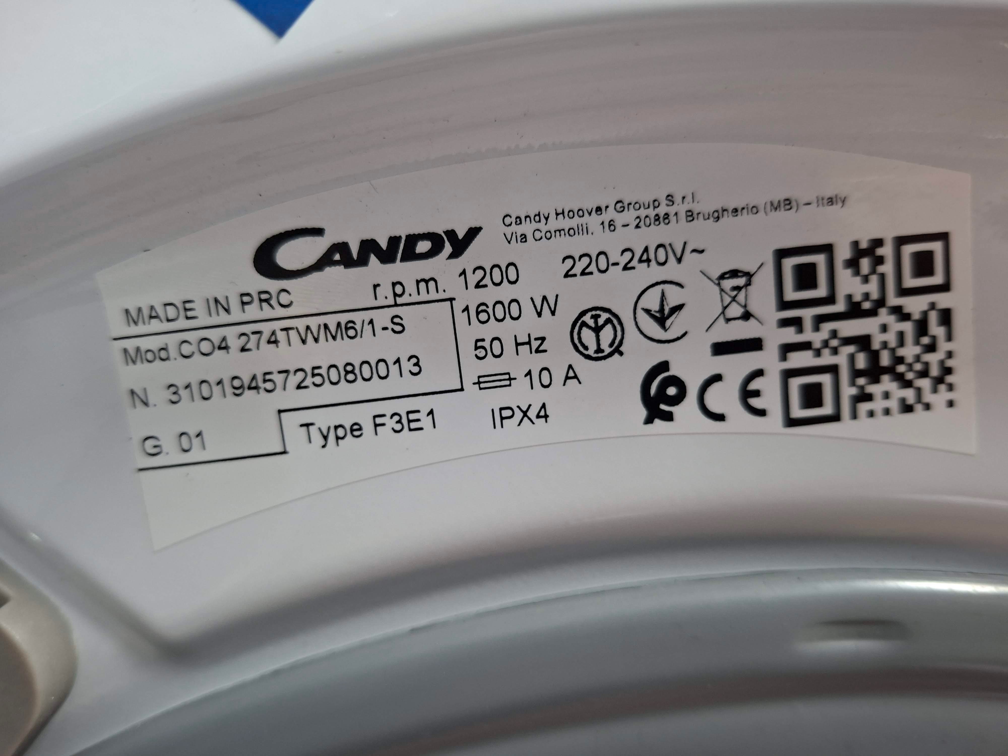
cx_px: 504
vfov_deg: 58.9
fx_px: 670
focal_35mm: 23
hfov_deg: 73.9
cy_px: 378
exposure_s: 1/25
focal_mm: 5.54
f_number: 1.8
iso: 500
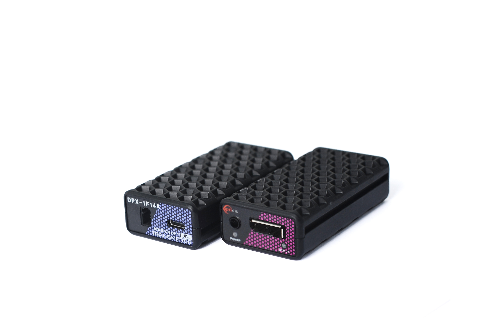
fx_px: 677
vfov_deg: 27.0
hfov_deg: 39.6
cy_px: 162
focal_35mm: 50
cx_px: 244
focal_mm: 50
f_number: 5.6
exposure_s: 1/100
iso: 200
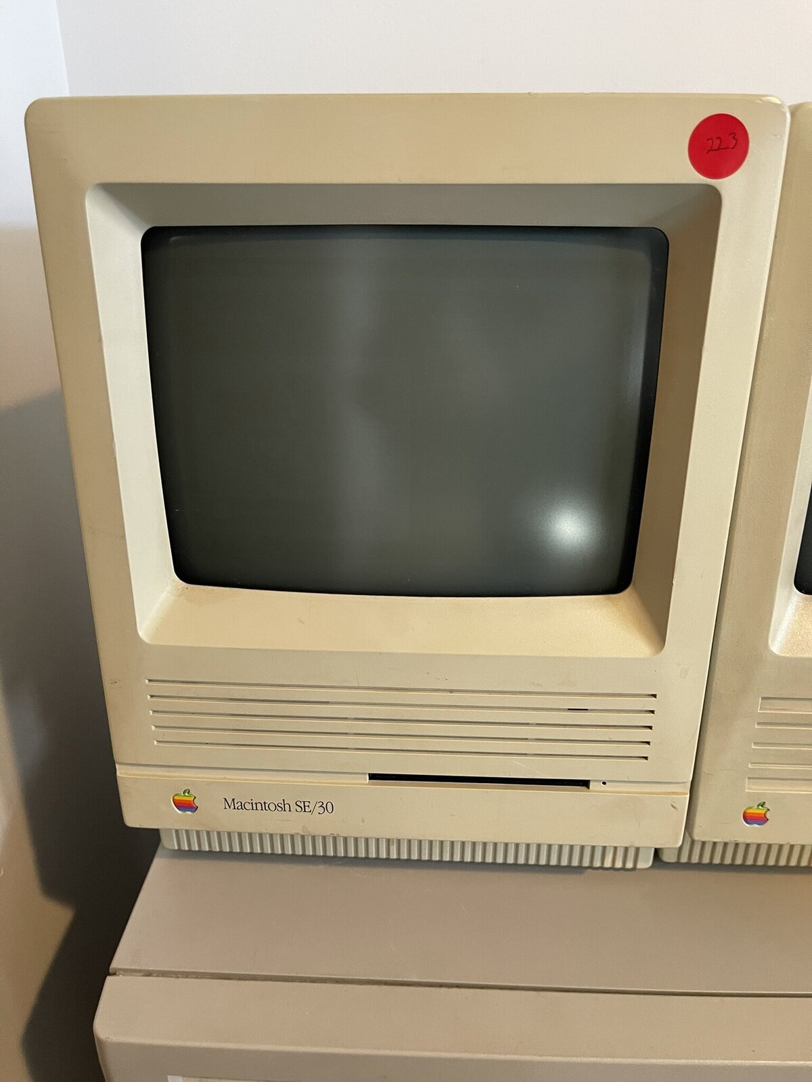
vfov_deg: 69.4
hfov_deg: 54.9
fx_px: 782
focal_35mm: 25
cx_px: 406
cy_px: 541
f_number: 1.6
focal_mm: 5.1
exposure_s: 1/60
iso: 320
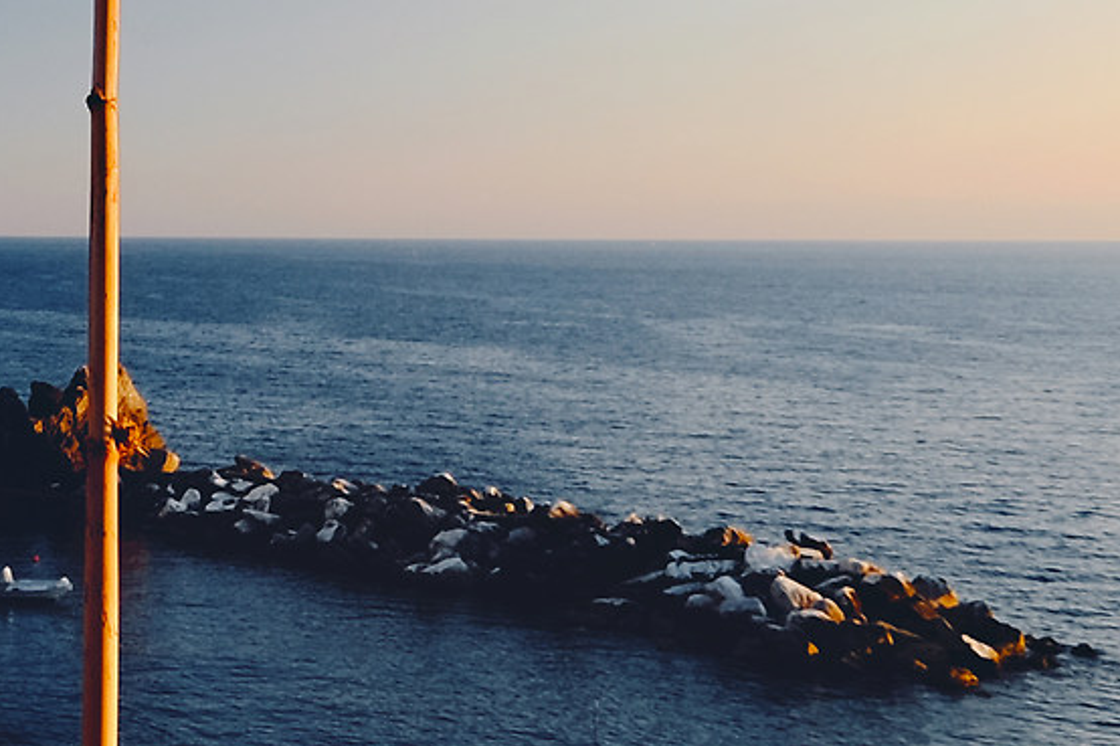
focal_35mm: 65
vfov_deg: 19.4
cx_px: -542
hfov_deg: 24.4
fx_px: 2022
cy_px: -210
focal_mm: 10
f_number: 4
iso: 320
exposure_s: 1/180
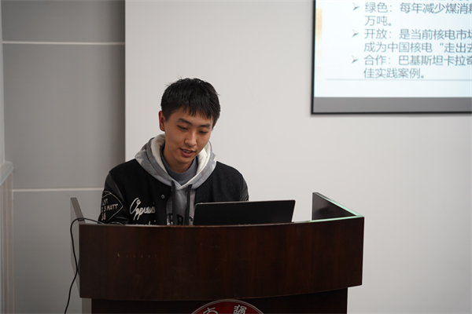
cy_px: 157
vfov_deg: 20.3
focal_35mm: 67
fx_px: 878
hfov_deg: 30.1
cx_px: 236
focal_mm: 67
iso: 1600
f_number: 2.8
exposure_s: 1/160
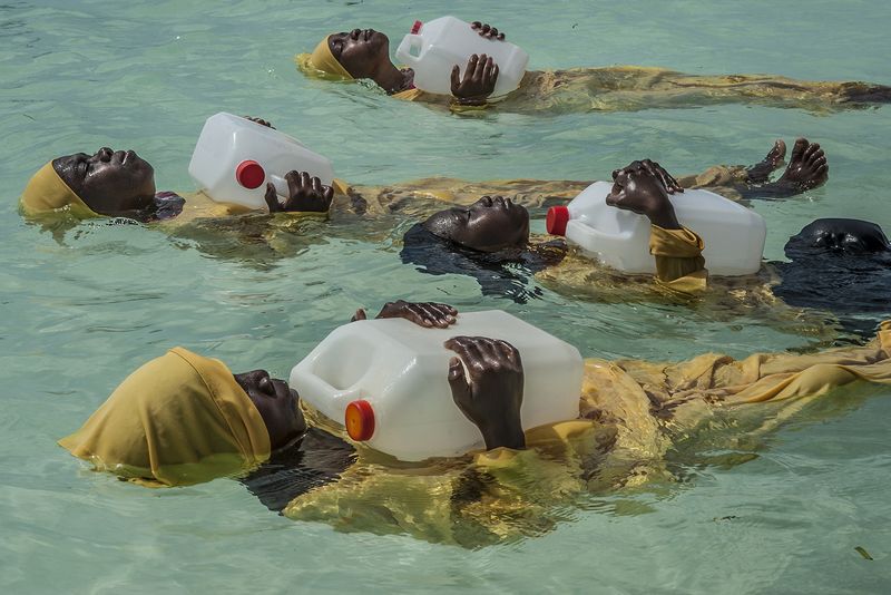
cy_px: 298
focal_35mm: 70
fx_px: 1733
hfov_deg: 28.8
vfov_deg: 19.5
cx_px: 446
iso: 250
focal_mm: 70
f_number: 22
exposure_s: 1/400
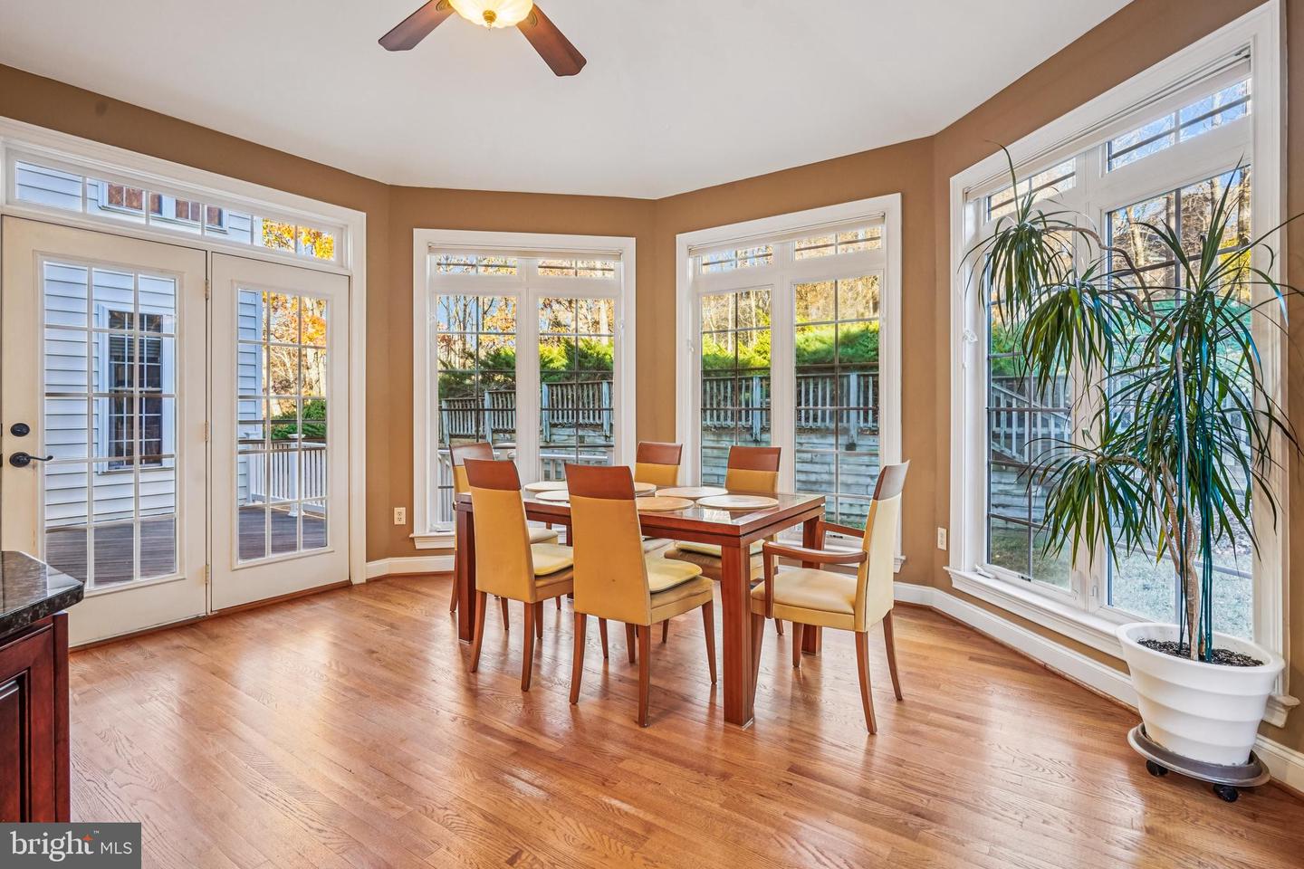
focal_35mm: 17
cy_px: 434
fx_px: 616
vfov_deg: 70.4
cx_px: 652
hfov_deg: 93.3
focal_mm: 17
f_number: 8
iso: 640
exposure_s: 1/30
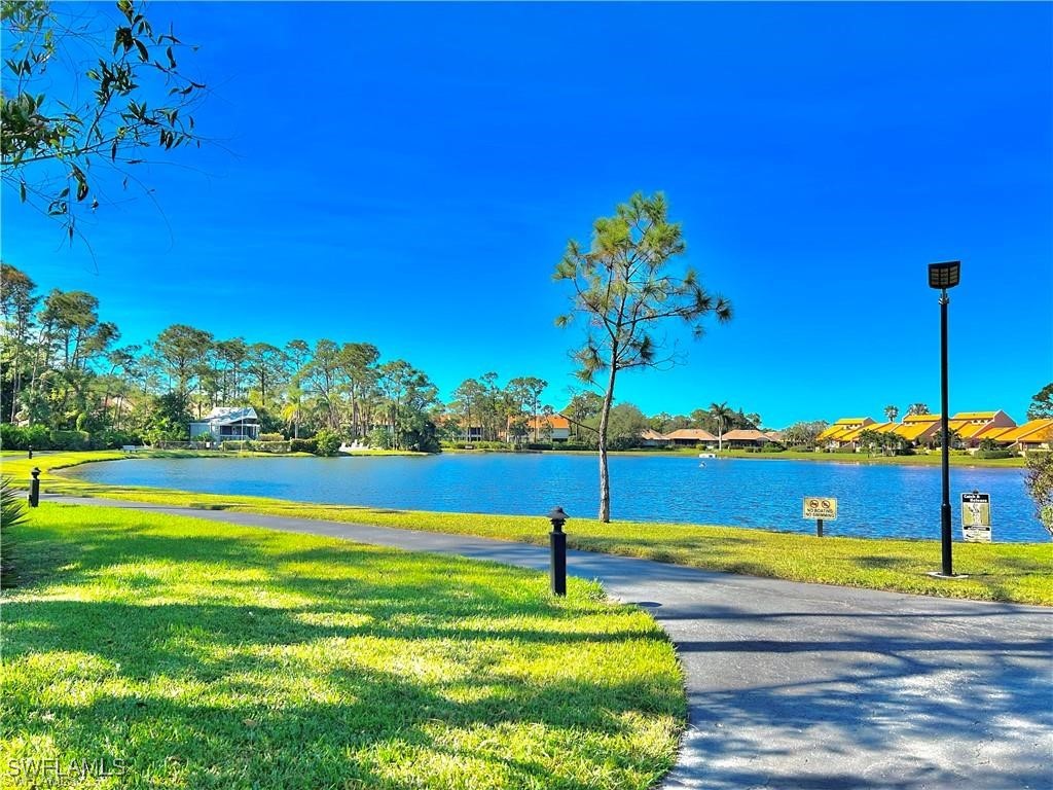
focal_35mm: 26
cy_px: 395
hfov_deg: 67.3
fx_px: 791
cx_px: 526
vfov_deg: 53.1
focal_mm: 5.7
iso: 50
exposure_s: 1/3968
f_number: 1.5
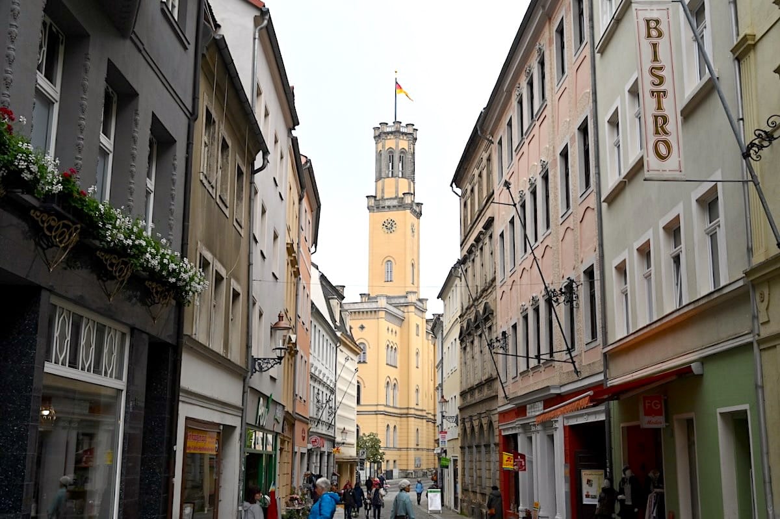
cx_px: 390
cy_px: 260
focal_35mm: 38
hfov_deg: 50.7
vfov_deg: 35.0
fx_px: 823
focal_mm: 38
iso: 400
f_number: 8
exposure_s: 1/250
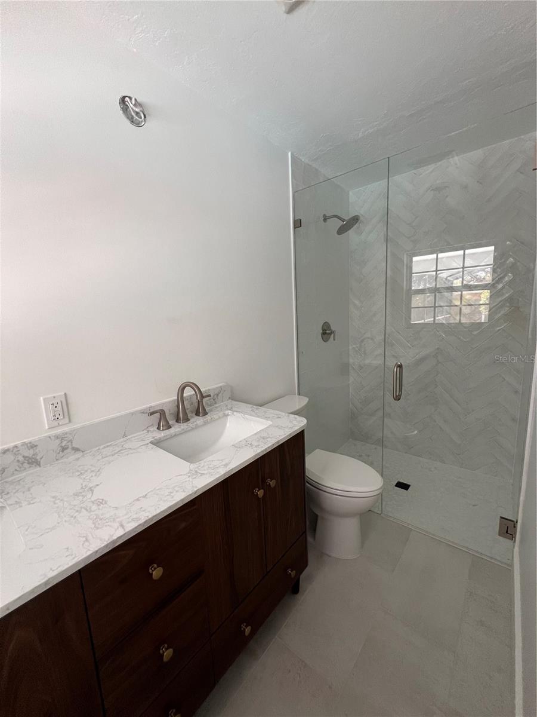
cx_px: 268
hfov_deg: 89.9
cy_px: 358
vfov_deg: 106.2
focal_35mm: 13
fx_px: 269
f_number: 1.8
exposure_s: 1/99
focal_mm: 1.57
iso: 250
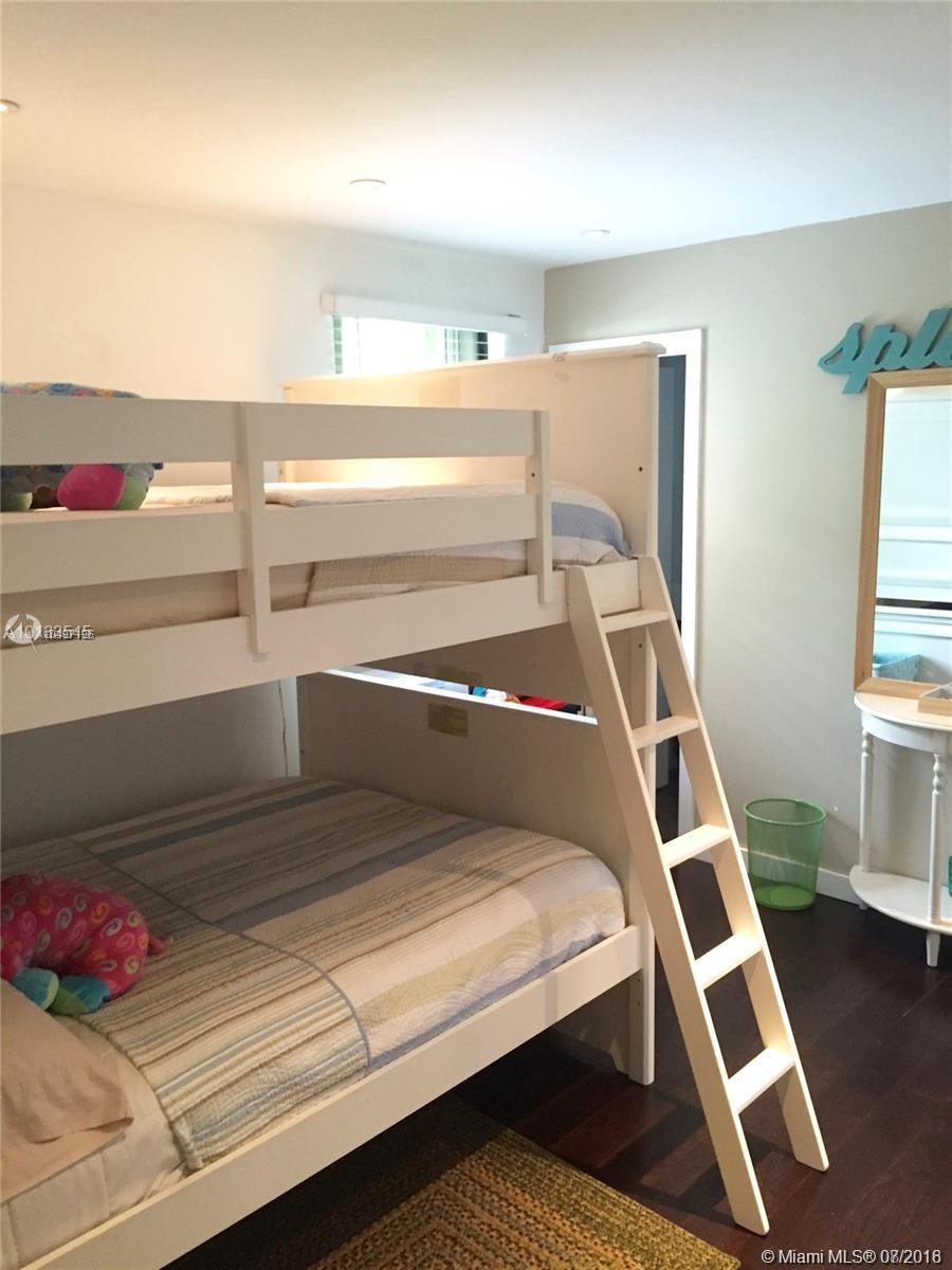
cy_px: 635
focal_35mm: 29
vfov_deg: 61.7
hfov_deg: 48.2
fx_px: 1063
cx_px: 476
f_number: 2.2
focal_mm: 4.15
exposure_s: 1/30
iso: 200
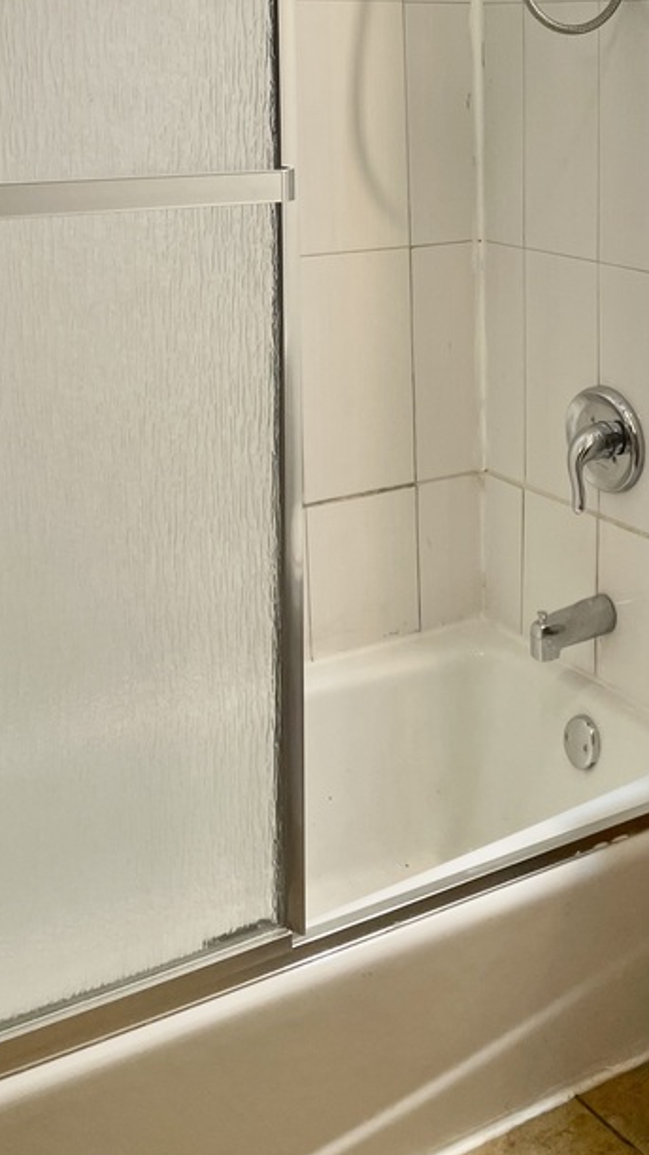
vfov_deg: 39.6
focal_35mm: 50
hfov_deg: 23.2
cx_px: 615
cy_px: 217
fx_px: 1531
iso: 80
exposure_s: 1/60
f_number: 1.6
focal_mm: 4.2
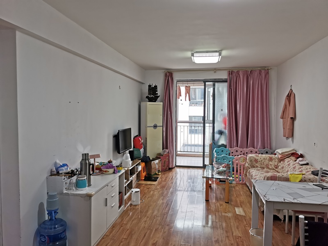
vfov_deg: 51.4
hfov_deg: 65.3
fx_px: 256
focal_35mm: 27
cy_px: 123
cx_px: 164
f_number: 1.6
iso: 125
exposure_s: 1/120
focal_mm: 5.56
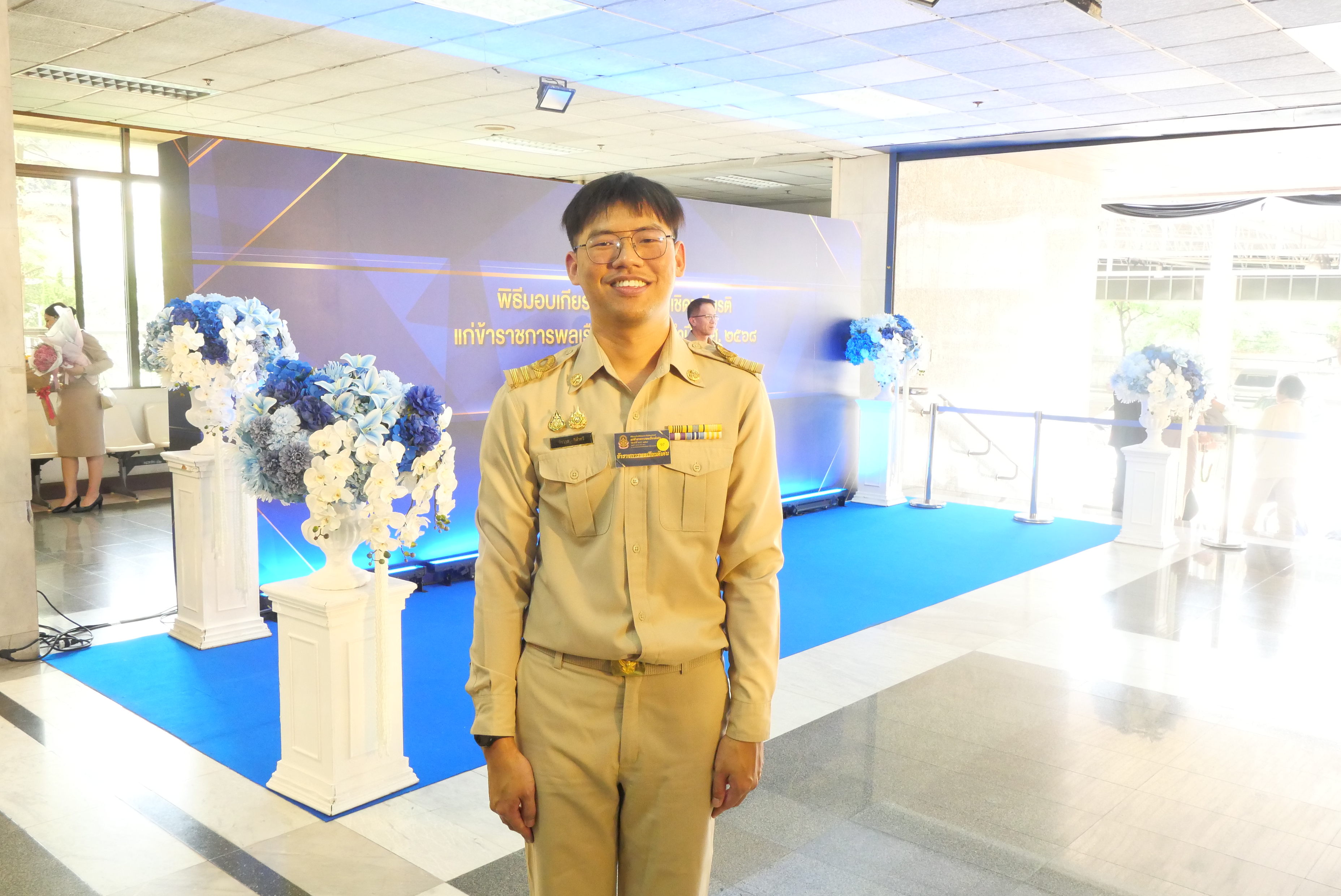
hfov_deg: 63.6
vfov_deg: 45.0
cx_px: 670
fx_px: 1081
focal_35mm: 29
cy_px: 448
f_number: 7.1
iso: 3200
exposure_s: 1/50
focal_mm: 14
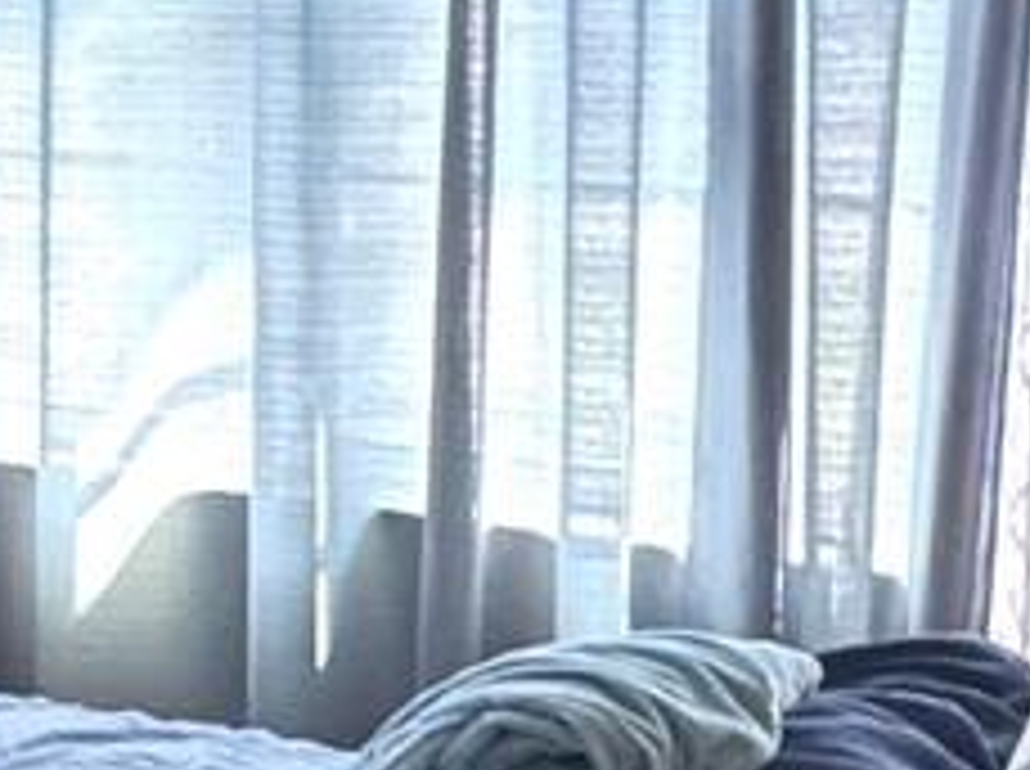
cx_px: -1142
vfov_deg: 14.8
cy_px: -23
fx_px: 2911
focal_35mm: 98
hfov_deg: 15.3
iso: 320
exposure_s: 1/87
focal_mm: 2.22
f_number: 2.2
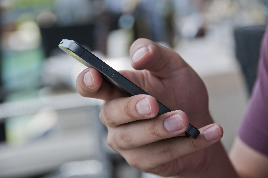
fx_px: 1060
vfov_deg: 9.6
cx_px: 134
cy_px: 89
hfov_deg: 14.4
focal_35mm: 142
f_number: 5.6
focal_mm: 95
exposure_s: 1/200
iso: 200
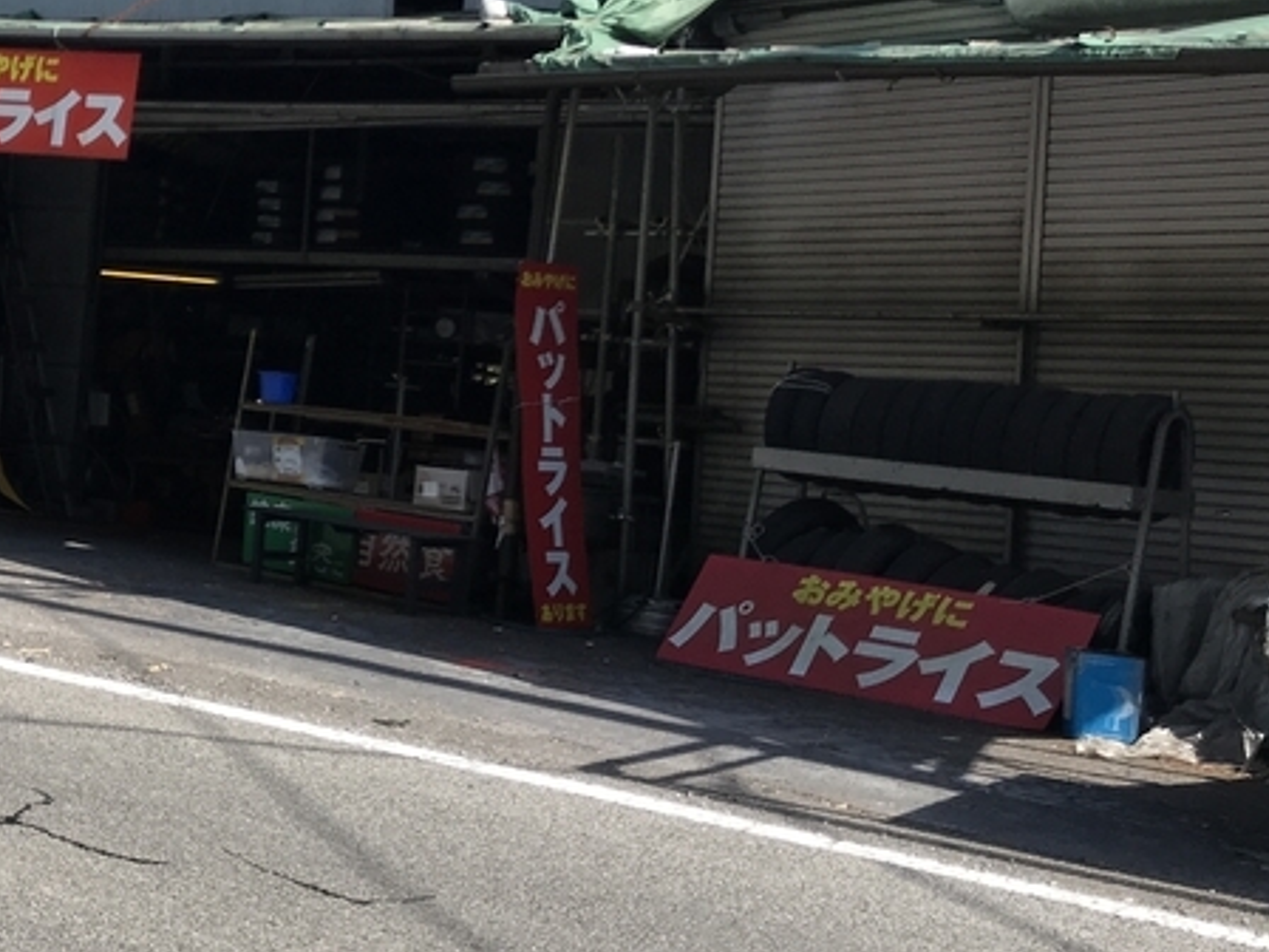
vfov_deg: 22.9
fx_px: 2346
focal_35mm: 64
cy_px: 340
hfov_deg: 28.2
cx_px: -34
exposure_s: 1/1244
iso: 20
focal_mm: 3.99
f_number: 1.8
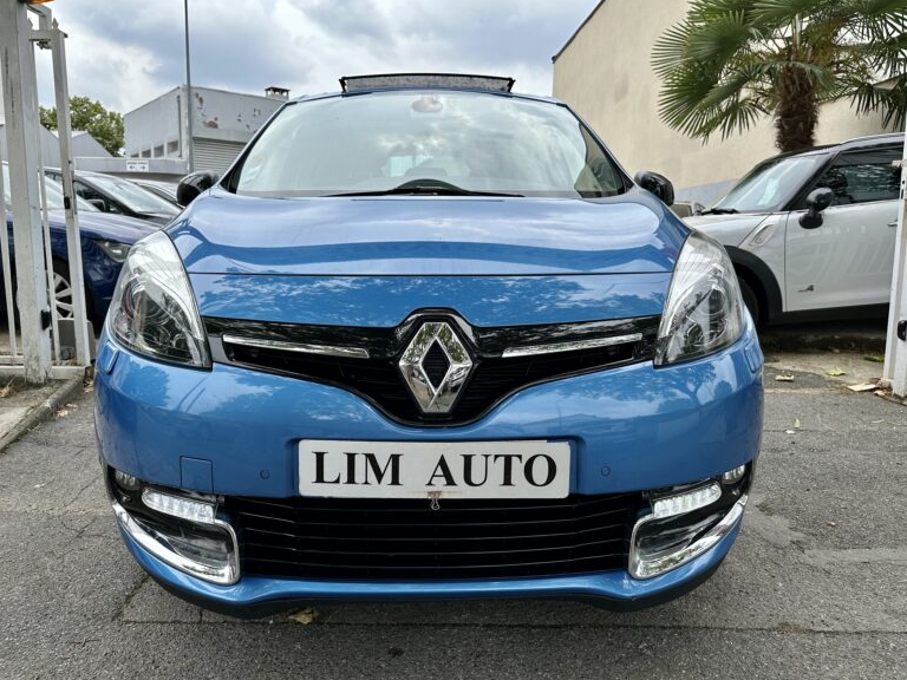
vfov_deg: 54.9
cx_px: 443
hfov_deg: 69.4
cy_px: 333
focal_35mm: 25
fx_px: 655
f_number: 1.78
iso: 80
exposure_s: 1/1916
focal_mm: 6.86
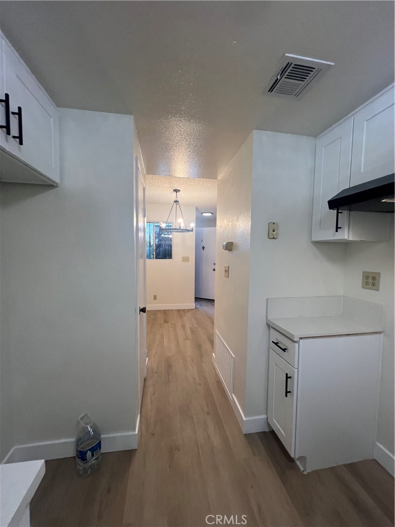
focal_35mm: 13
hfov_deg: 89.9
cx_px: 198
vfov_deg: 106.2
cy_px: 264
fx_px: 198
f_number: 1.8
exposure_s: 1/120
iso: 80
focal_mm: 1.57
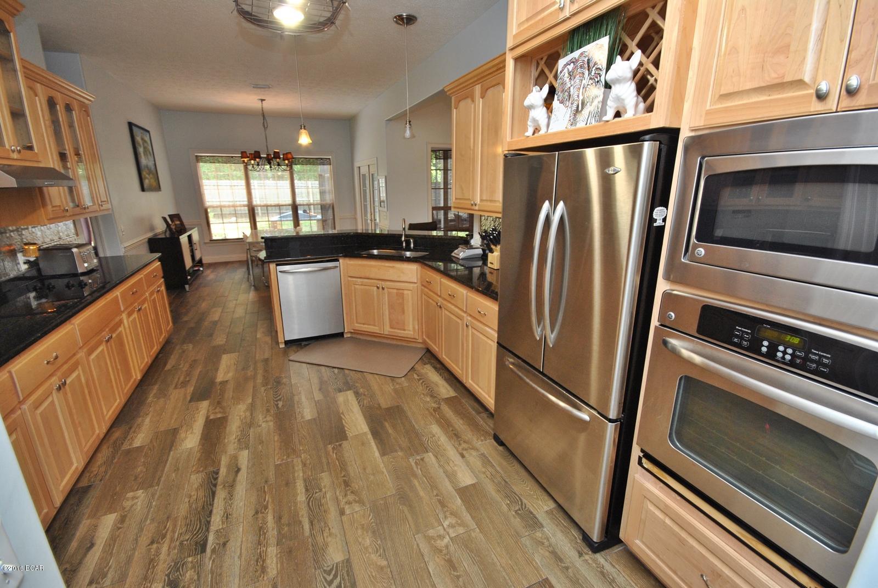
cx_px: 439
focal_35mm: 15
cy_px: 294
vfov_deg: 77.5
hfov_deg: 100.3
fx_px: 366
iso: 400
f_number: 8
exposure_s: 1/10
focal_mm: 10
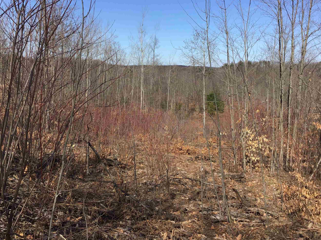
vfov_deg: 37.7
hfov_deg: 49.0
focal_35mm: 38
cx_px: 162
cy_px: 103
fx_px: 352
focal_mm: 3.3
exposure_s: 1/1045
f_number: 2.4
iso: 25
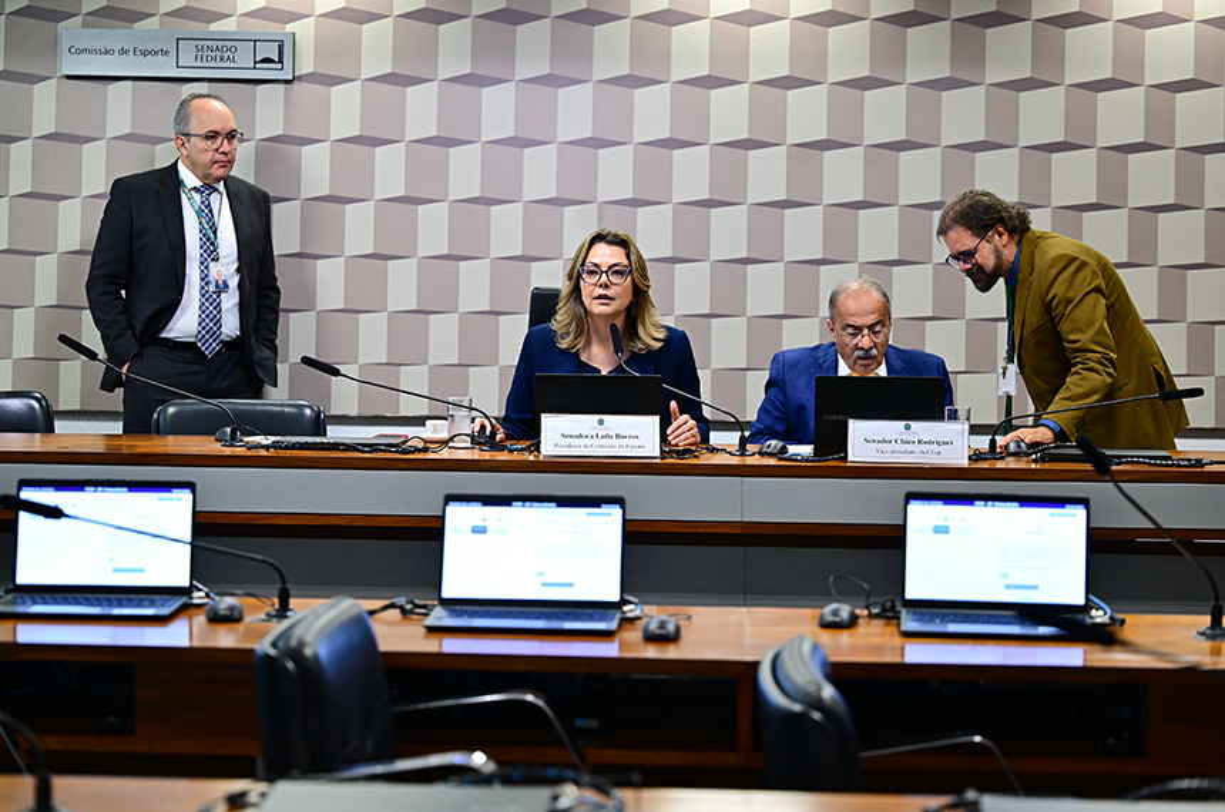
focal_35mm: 77
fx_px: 2615
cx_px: 612
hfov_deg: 26.4
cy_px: 406
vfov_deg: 17.6
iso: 800
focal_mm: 77
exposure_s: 1/80
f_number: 3.2
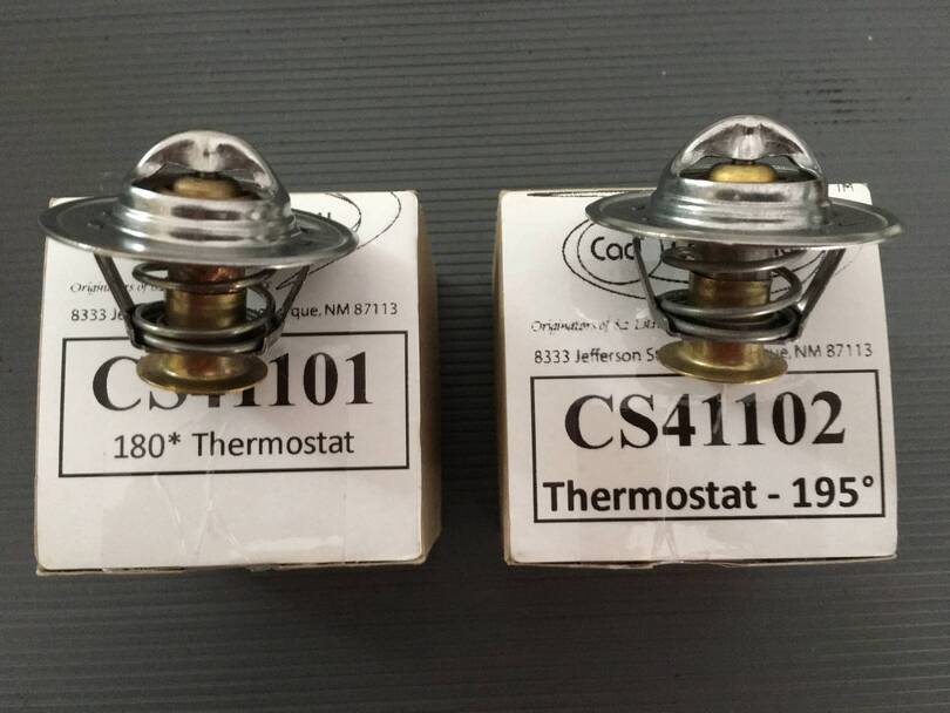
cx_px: 475
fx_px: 796
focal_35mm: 29
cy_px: 356
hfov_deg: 61.6
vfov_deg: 48.3
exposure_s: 1/15
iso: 400
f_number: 2.2
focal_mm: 4.15
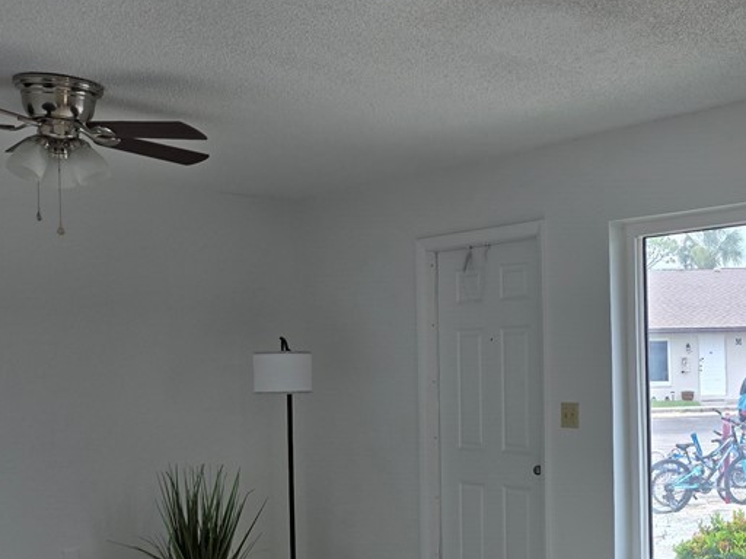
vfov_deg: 31.2
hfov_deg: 37.9
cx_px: 698
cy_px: 378
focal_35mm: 46
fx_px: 991
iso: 25
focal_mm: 5.4
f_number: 1.8
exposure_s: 1/152
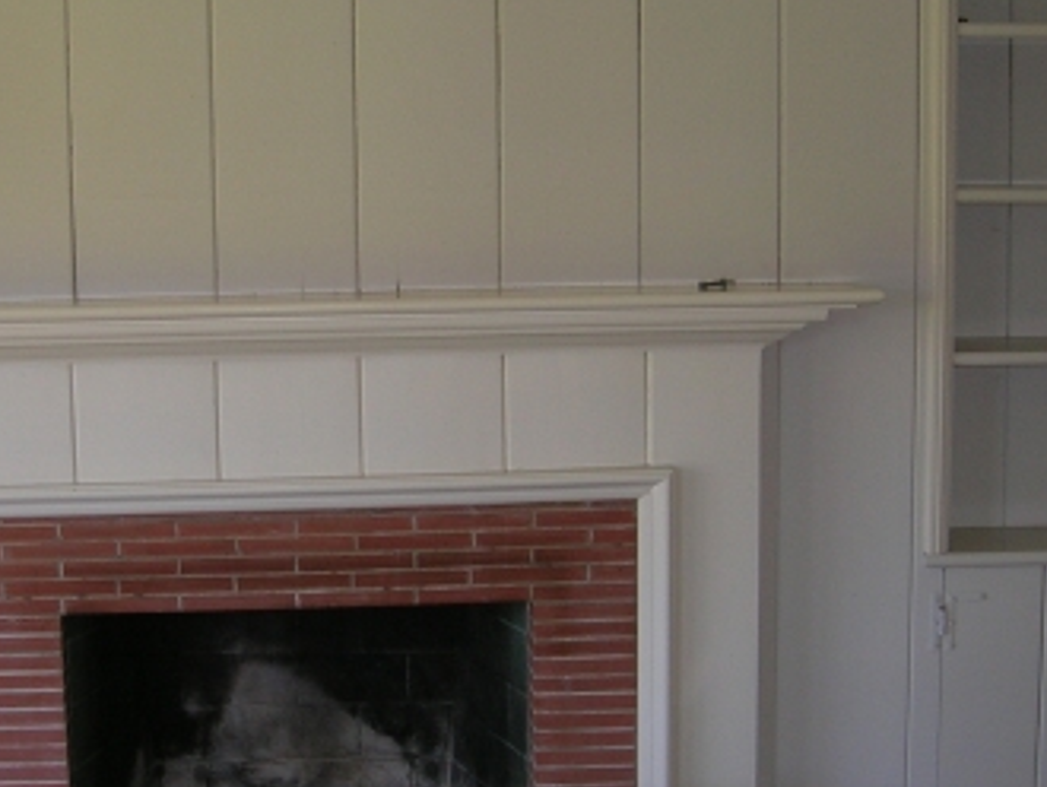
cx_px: 336
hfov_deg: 27.6
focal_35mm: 70
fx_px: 2119
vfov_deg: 21.0
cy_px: 444
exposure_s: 1/30
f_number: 2.9
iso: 50
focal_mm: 5.7
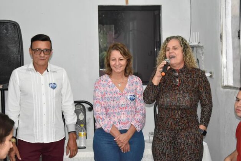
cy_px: 80
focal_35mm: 82
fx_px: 553
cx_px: 120
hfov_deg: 24.6
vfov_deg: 16.6
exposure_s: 1/60
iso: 1400
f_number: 5.6
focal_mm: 55
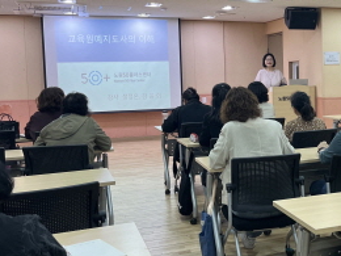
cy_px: 110
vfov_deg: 29.1
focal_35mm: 50
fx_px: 493
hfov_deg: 36.0
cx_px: 304
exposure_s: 1/120
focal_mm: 5.1
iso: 125
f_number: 1.6
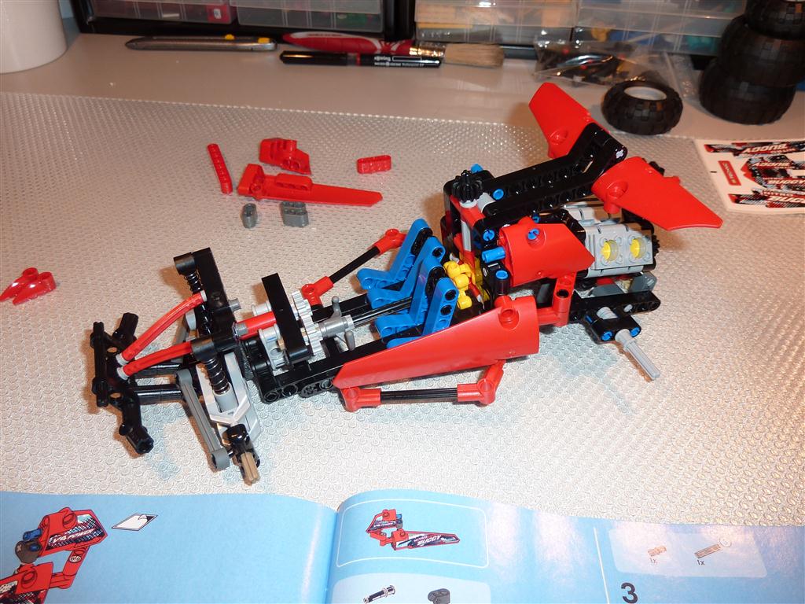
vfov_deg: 48.2
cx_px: 402
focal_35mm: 29
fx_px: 674
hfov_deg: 61.7
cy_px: 302
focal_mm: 4.7
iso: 100
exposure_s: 1/30
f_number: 3.4
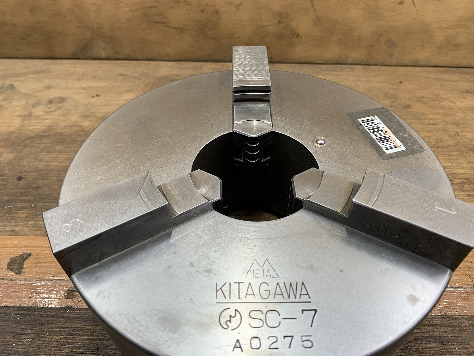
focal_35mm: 26
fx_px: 356
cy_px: 178
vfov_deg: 53.1
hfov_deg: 67.3
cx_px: 237
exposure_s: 1/60
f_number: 1.8
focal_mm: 4.25
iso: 320
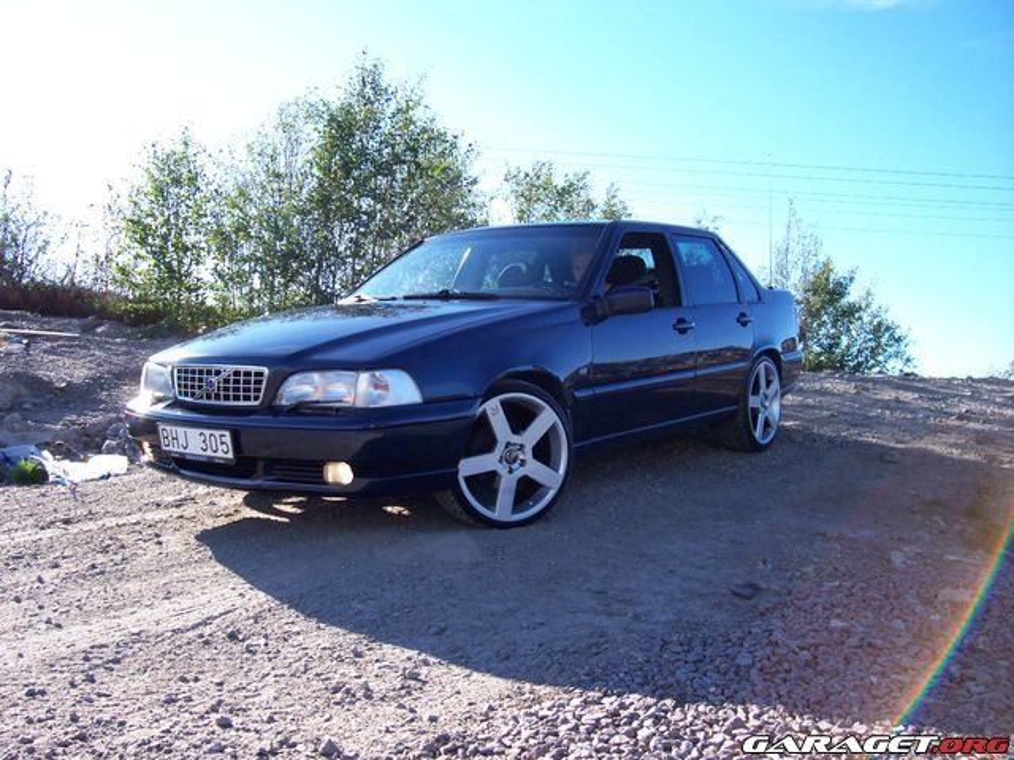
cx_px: 507
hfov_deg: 54.0
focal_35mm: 34
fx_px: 996
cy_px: 380
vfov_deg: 41.8
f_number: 2.7
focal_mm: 5.6
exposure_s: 1/516
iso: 80
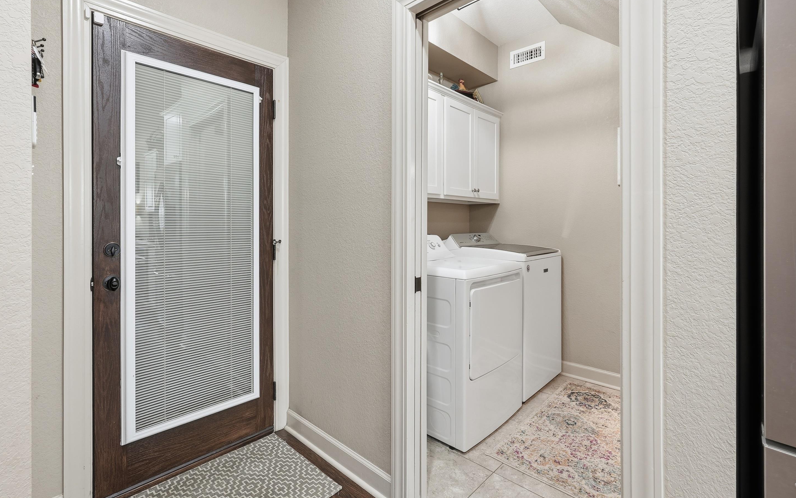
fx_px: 369
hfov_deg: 94.3
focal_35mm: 17
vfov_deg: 67.9
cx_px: 387
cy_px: 229
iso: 250
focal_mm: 16
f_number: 9
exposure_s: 1/13
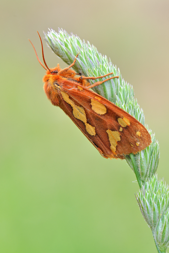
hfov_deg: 8.7
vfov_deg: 13.0
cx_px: 84
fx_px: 1109
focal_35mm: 158
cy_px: 126
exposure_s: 1/8
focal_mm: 105
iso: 100
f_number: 16
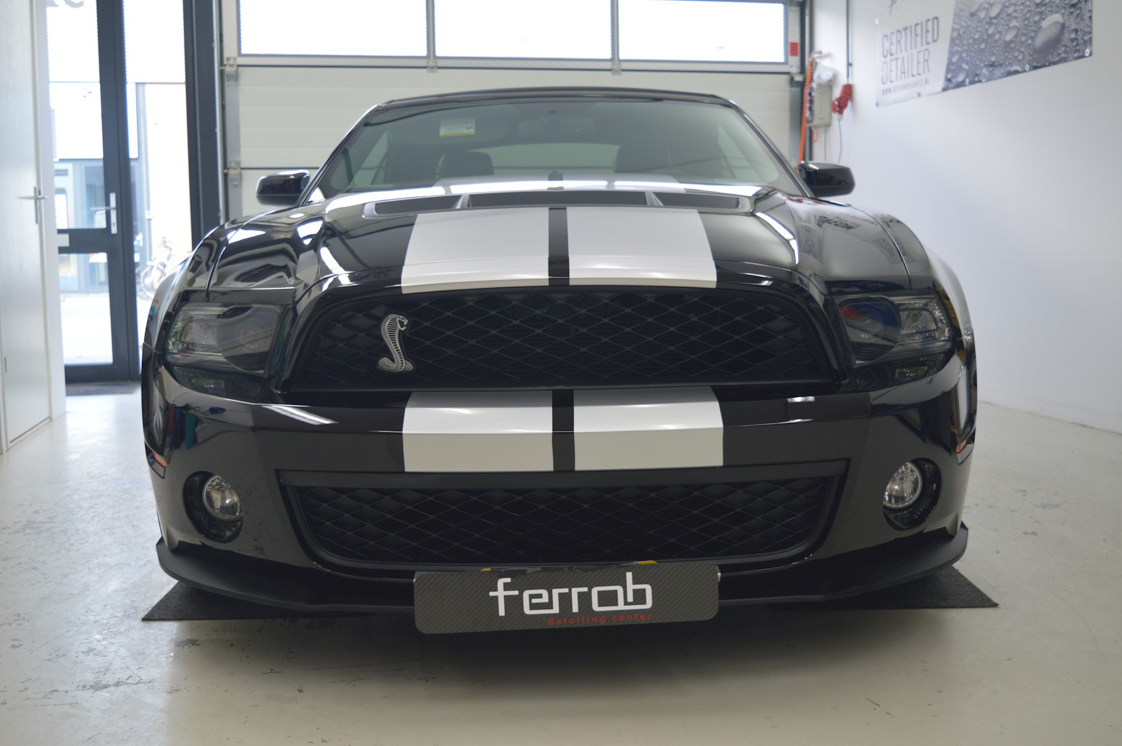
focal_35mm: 38
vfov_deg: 35.4
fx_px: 1168
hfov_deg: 51.3
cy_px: 373
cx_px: 561
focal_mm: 25
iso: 180
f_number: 4
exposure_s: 1/30
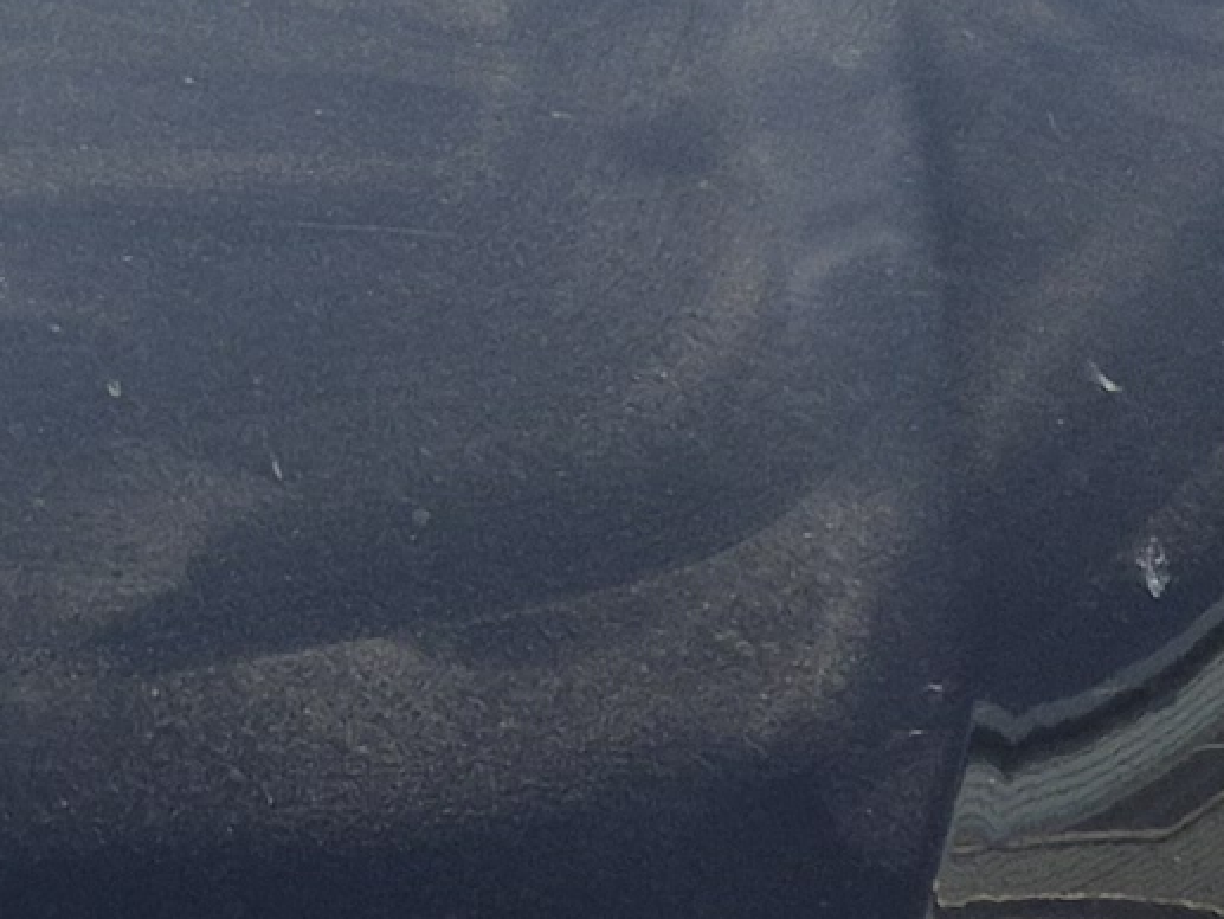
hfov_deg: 9.8
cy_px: 43
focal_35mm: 178
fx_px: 6295
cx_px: -1686
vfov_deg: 8.3
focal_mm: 5.4
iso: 25
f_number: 1.8
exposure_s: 1/2392
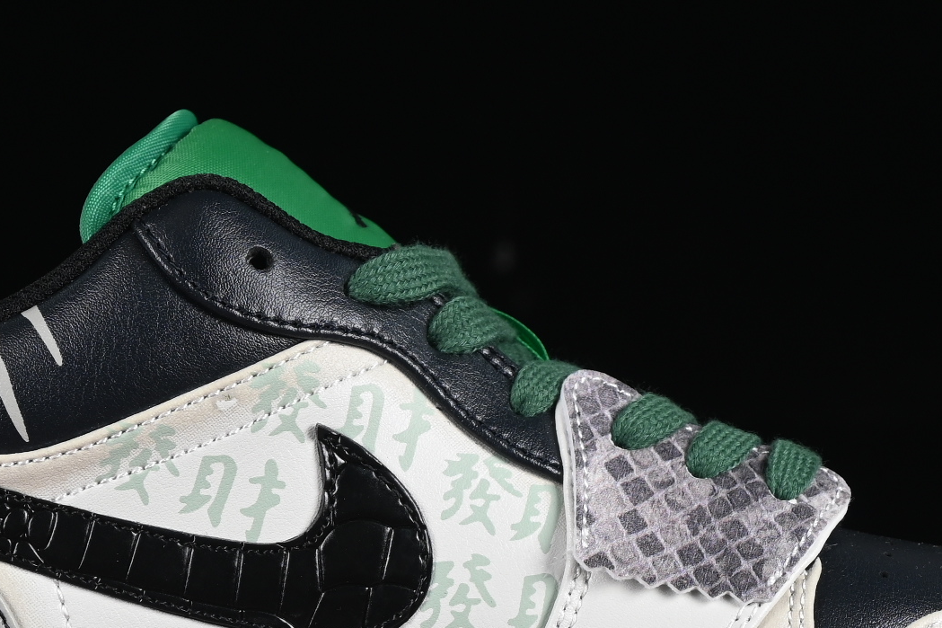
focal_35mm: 199
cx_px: 405
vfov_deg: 6.9
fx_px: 5206
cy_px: 388
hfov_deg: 10.3
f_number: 6.3
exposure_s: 1/60
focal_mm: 50
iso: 160
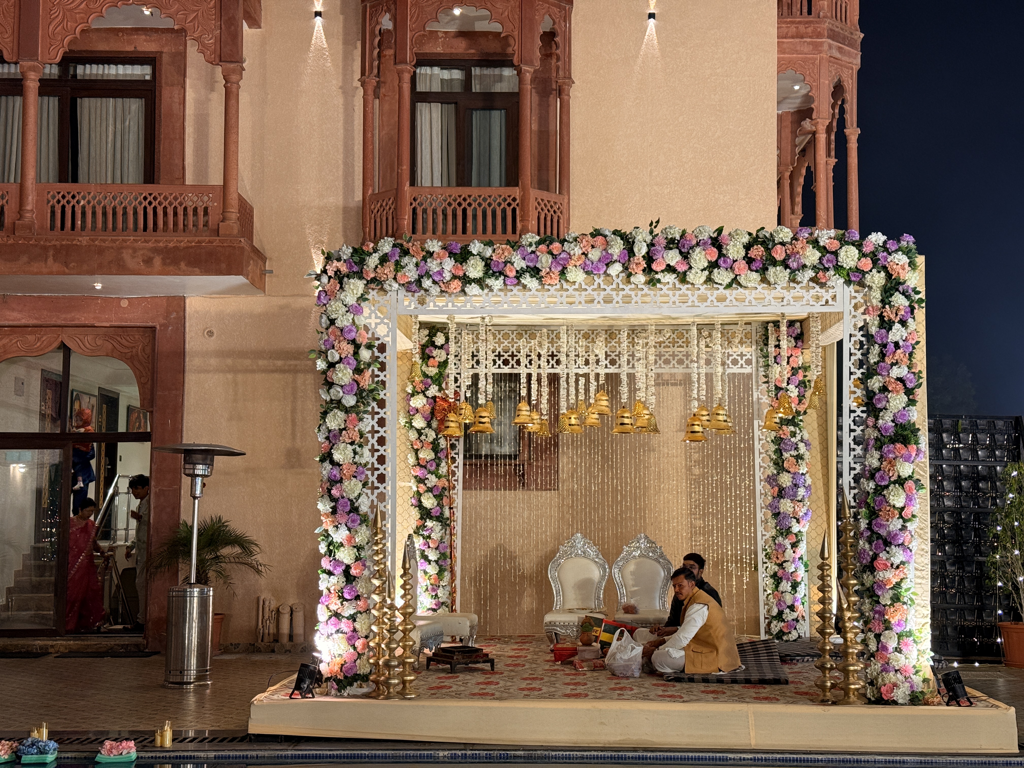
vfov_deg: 30.3
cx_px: 512
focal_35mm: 48
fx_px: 1420
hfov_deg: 39.7
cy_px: 384
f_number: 1.78
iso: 100
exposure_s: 1/50
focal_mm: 6.76
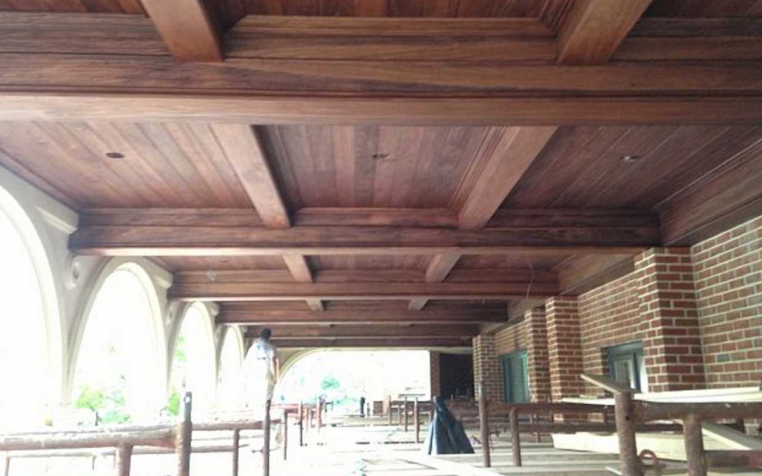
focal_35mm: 36
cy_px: 232
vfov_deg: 35.4
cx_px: 383
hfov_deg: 54.0
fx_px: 748
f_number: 2.4
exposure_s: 1/20
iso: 125
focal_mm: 4.13
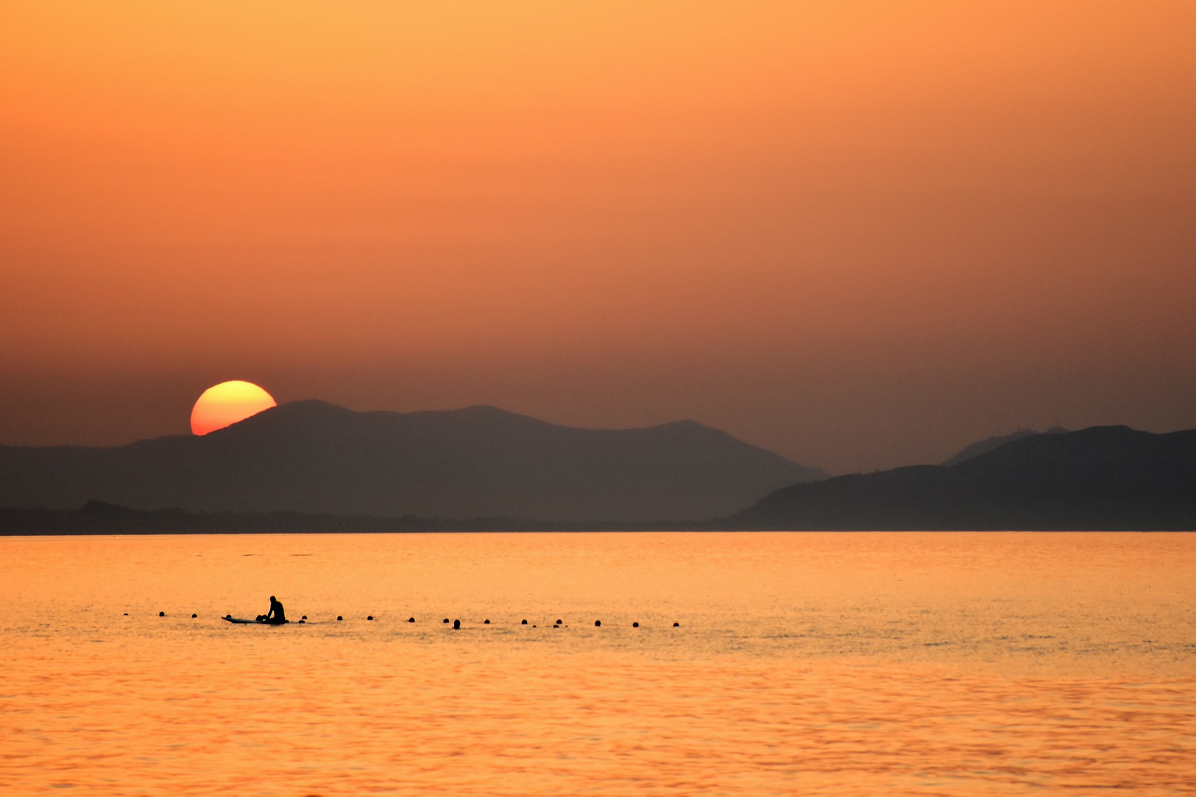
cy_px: 398
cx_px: 598
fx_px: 6976
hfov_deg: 9.8
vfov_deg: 6.5
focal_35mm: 210
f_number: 5.6
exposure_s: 1/500
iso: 800
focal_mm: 140
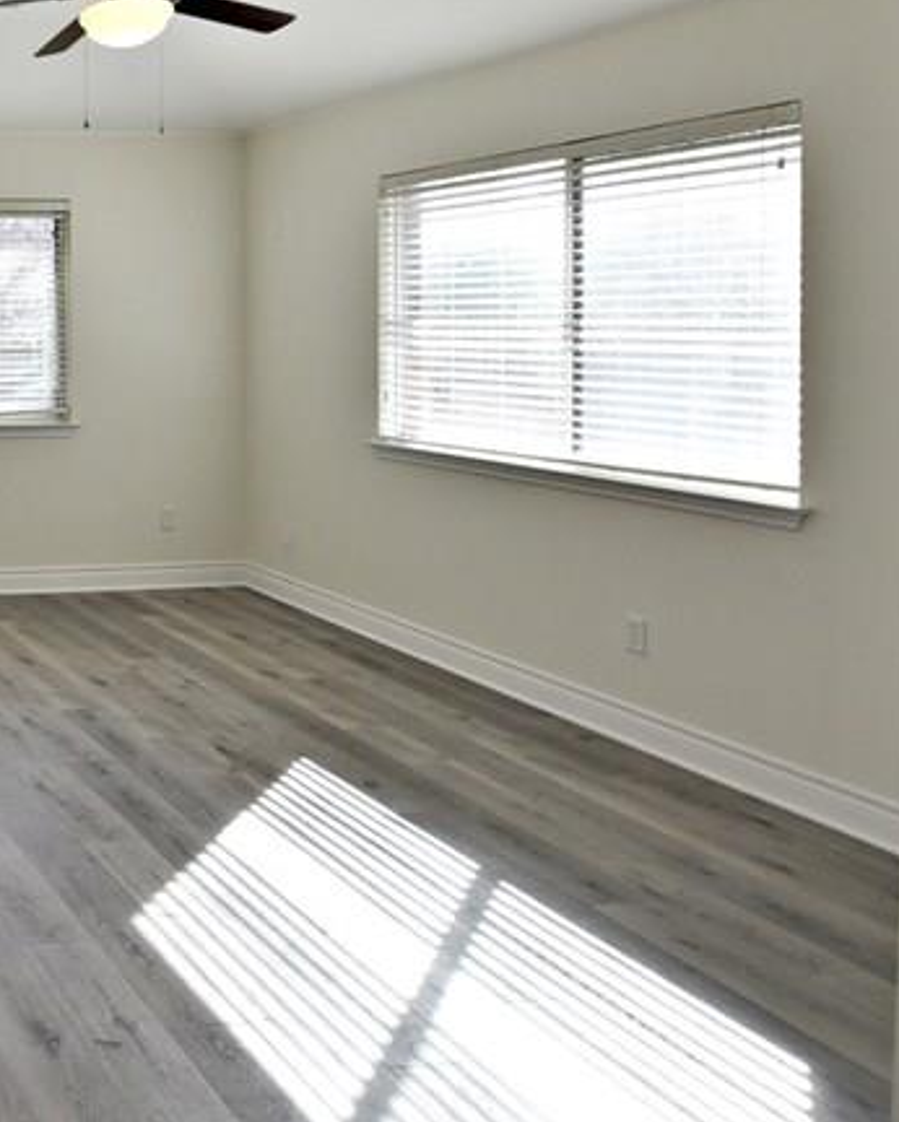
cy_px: 340
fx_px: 1097
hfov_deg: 32.3
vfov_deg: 52.7
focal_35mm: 33
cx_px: -298
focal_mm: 14
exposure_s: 1/200
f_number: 7.1
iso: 400
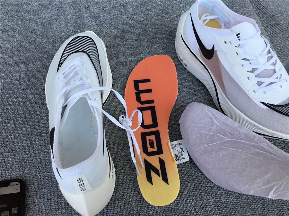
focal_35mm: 31
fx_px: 259
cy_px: 108
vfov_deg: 45.4
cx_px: 144
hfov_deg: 58.4
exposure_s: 1/215
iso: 25
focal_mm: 3.3
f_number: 2.4
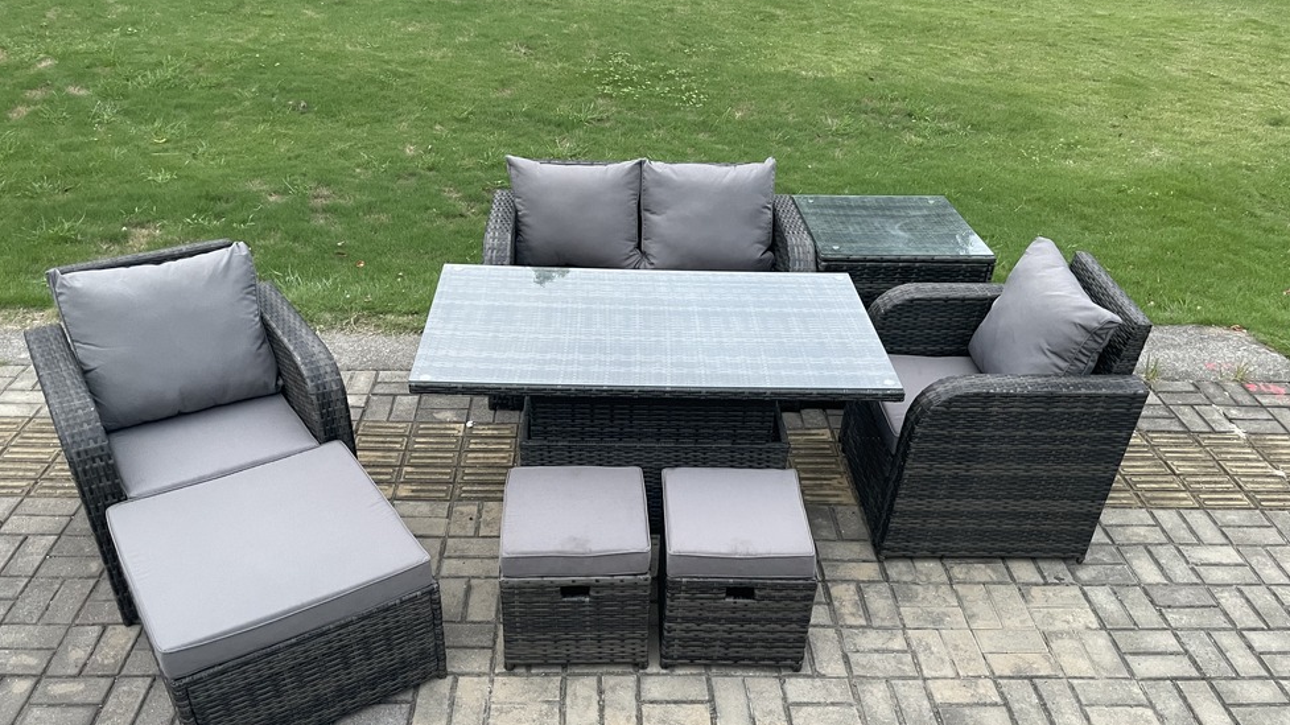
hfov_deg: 66.1
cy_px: 457
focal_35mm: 29
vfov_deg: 39.9
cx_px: 651
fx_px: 992
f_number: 1.6
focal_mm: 4.2
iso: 200
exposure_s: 1/60
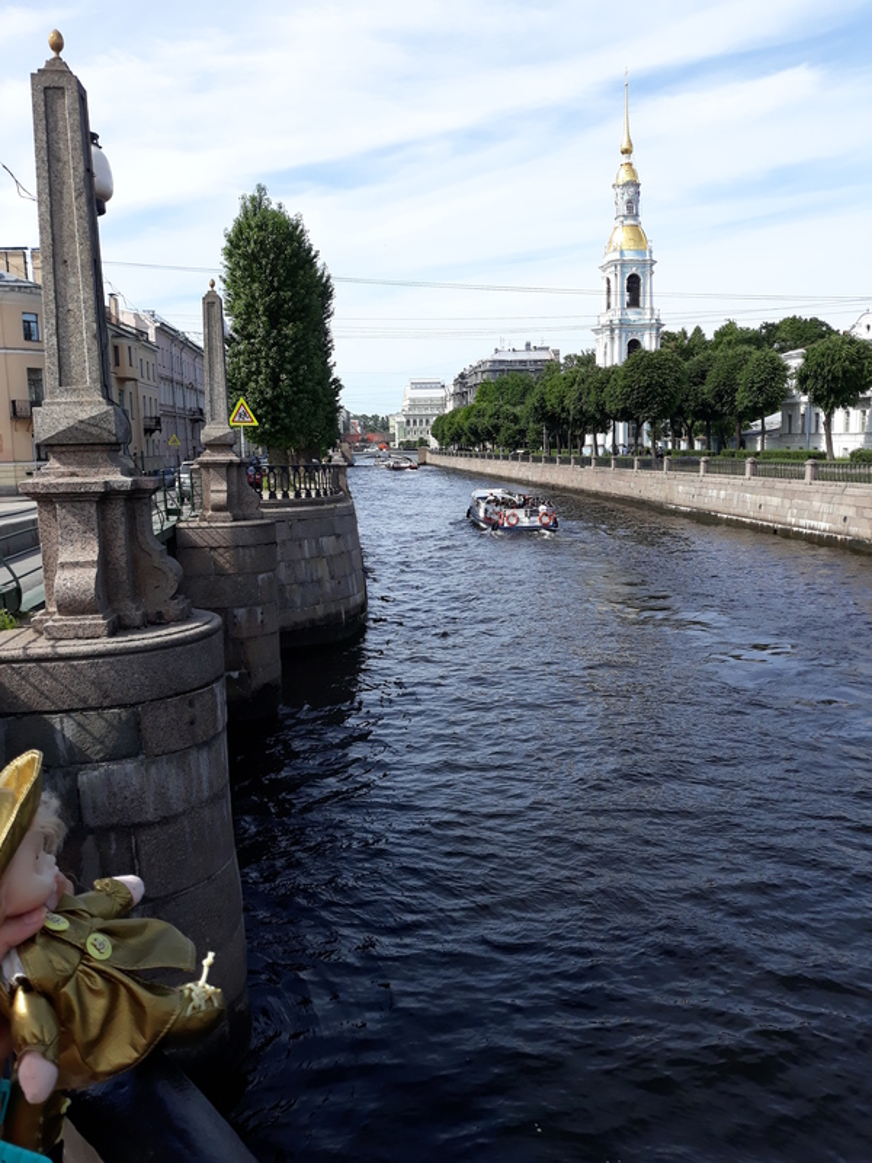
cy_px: 582
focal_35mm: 27
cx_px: 436
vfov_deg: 65.3
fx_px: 907
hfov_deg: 51.4
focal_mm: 3.71
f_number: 1.7
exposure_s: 1/997
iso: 40
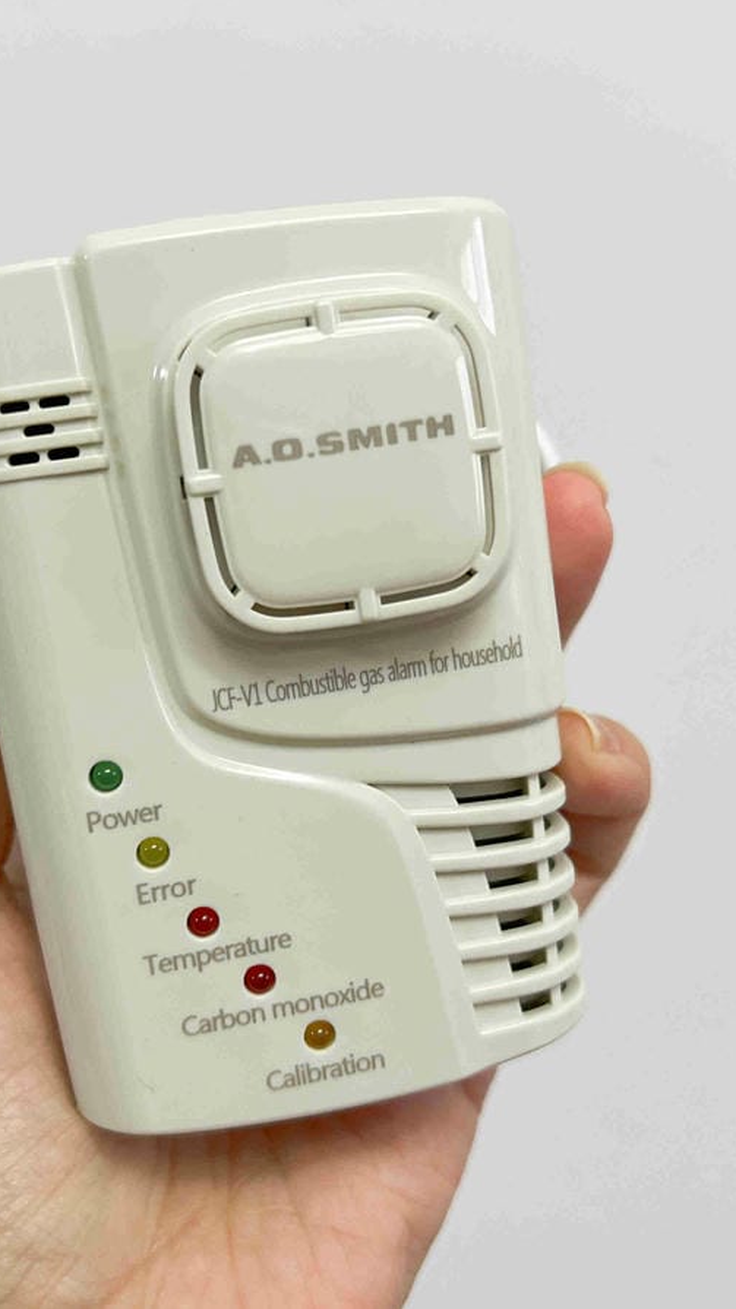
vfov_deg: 52.8
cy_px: 652
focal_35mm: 38
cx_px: 356
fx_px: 1319
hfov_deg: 31.2
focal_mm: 5.7
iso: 125
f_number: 1.5
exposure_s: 1/120
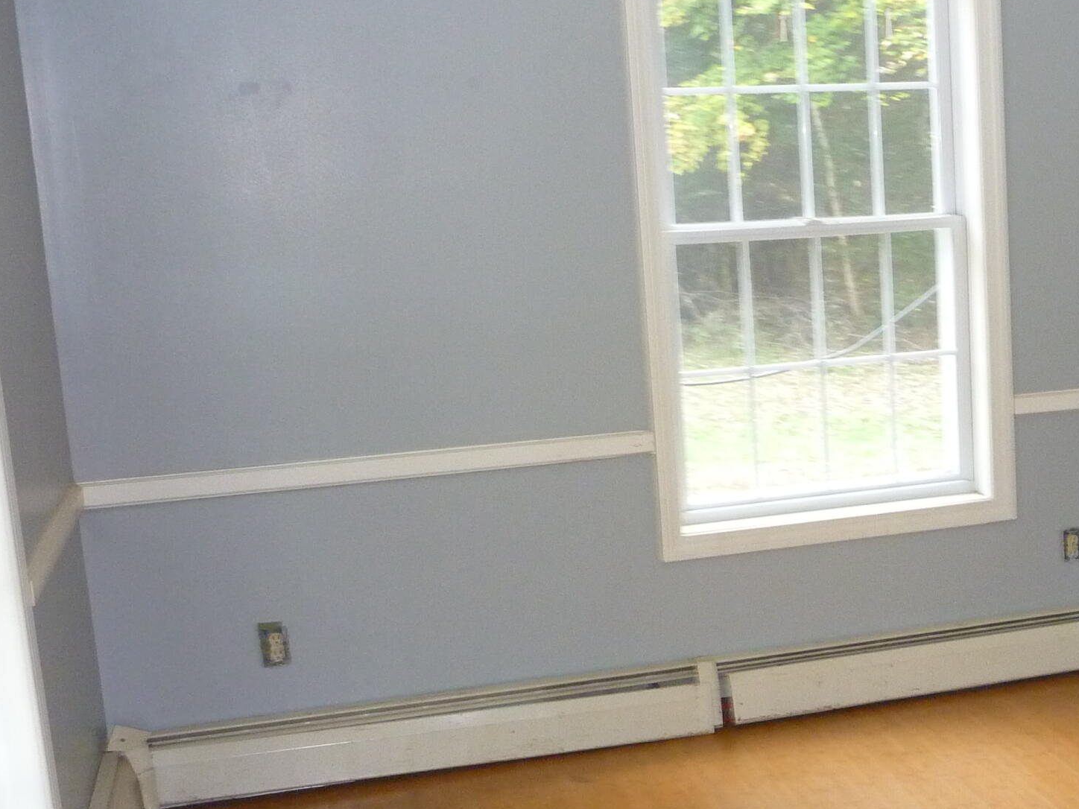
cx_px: 996
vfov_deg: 25.2
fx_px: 1808
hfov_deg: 31.5
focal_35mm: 58
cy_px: 487
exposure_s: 1/30
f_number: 3.3
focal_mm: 4.9
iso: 250
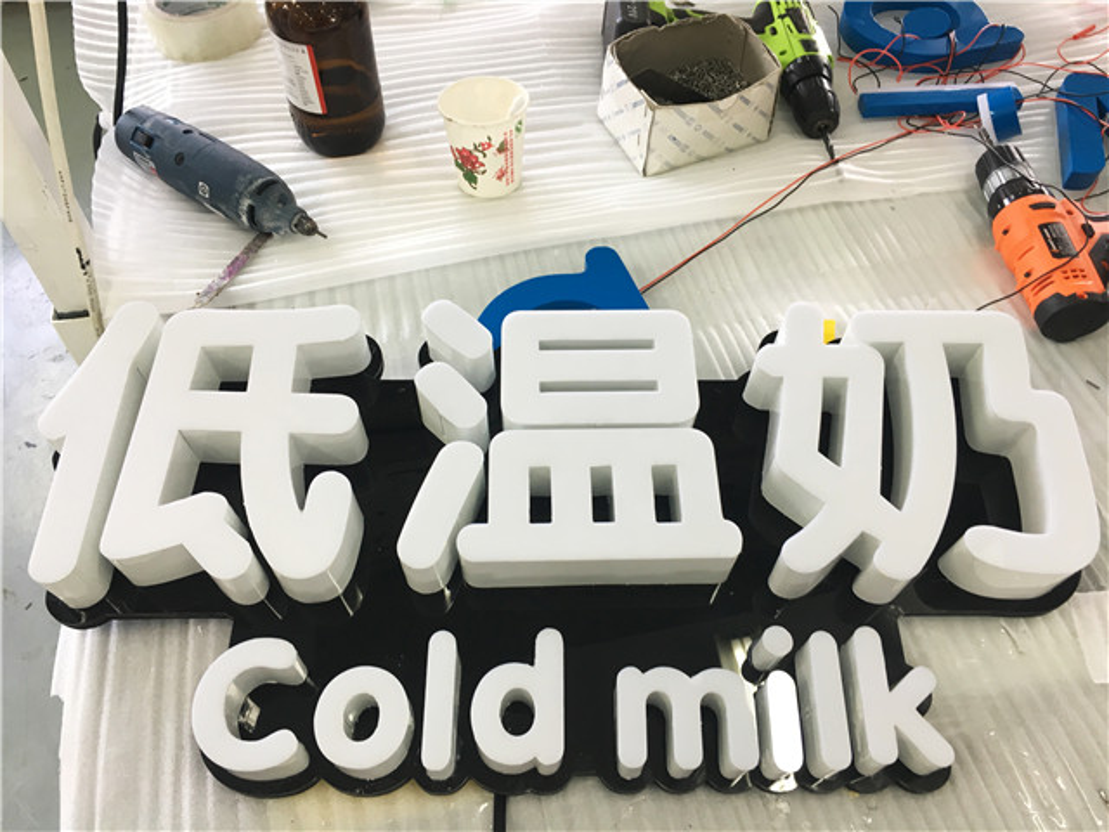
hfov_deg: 61.7
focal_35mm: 29
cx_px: 554
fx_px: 929
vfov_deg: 48.2
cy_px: 416
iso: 64
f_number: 2.2
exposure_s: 1/33
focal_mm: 4.15
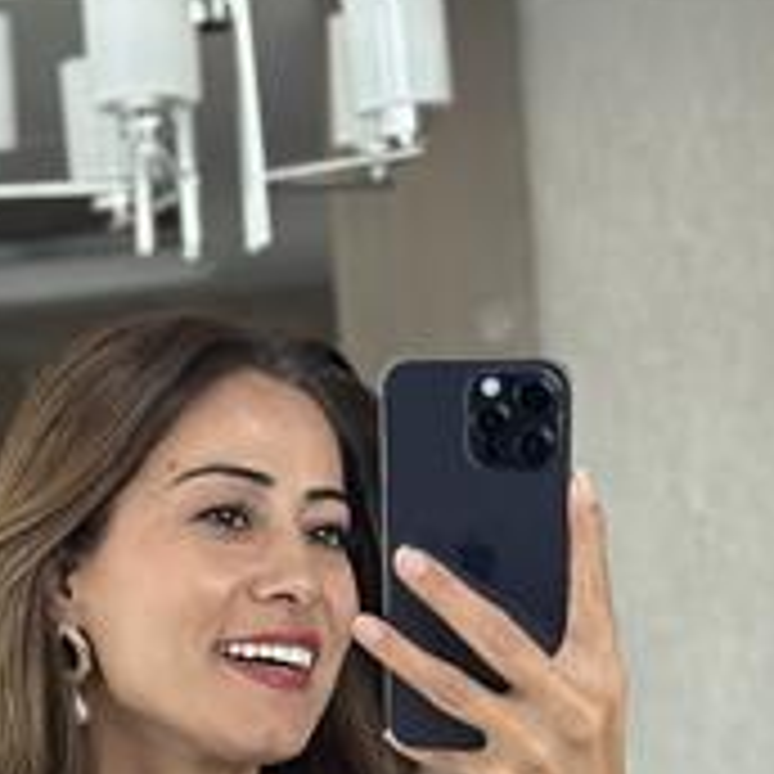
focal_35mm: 125
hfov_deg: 13.9
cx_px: 243
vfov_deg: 13.3
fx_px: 3162
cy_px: 1107
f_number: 1.78
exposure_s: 1/40
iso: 500
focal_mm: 6.86
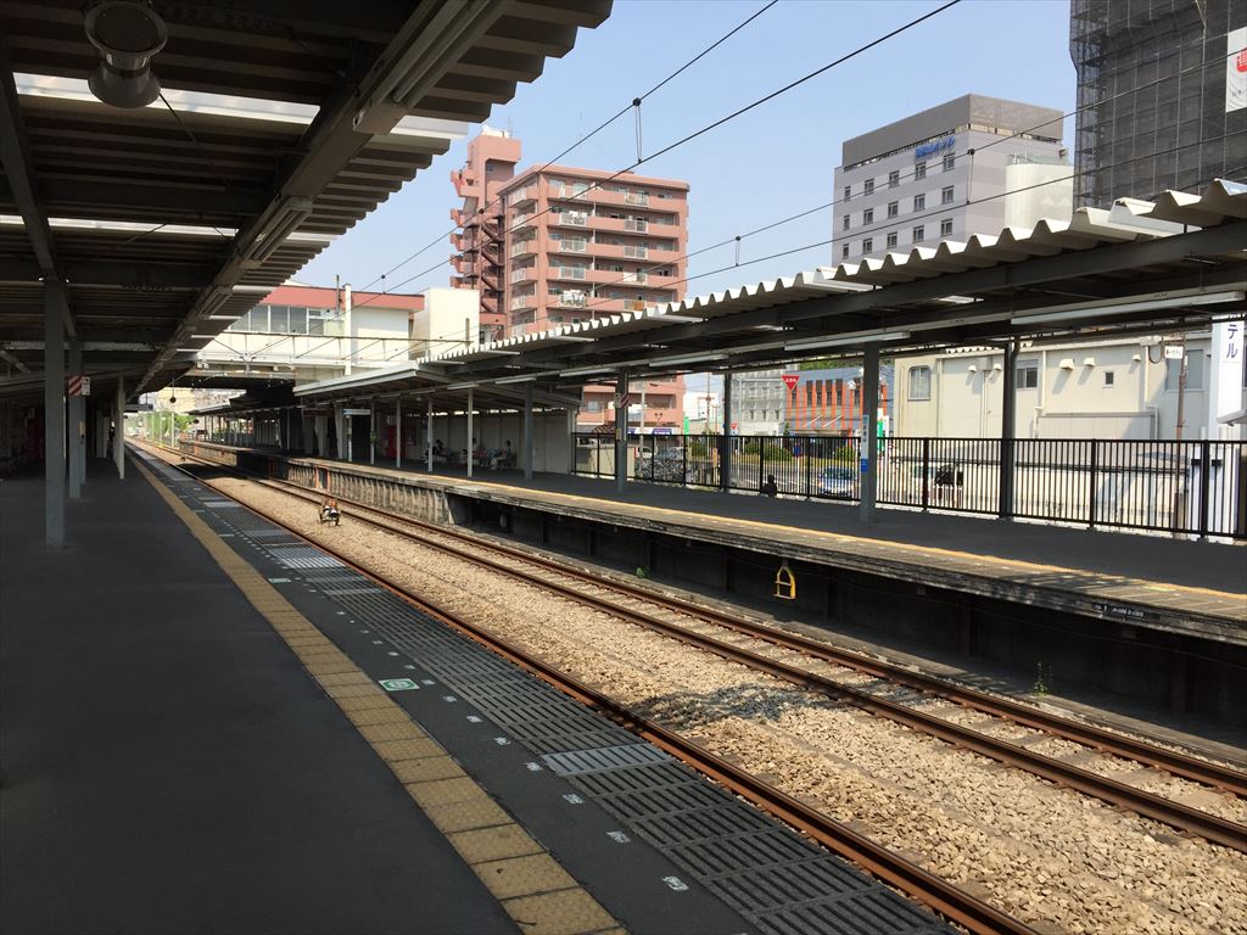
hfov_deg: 61.7
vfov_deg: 48.2
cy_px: 468
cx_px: 624
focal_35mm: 29
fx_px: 1045
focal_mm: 4.15
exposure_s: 1/1582
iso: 32
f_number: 2.2
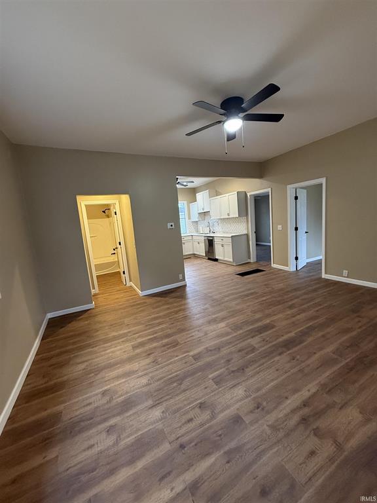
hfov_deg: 85.7
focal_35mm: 14
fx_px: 203
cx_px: 188
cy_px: 252
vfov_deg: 102.1
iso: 320
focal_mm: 2.22
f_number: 2.2
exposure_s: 1/60
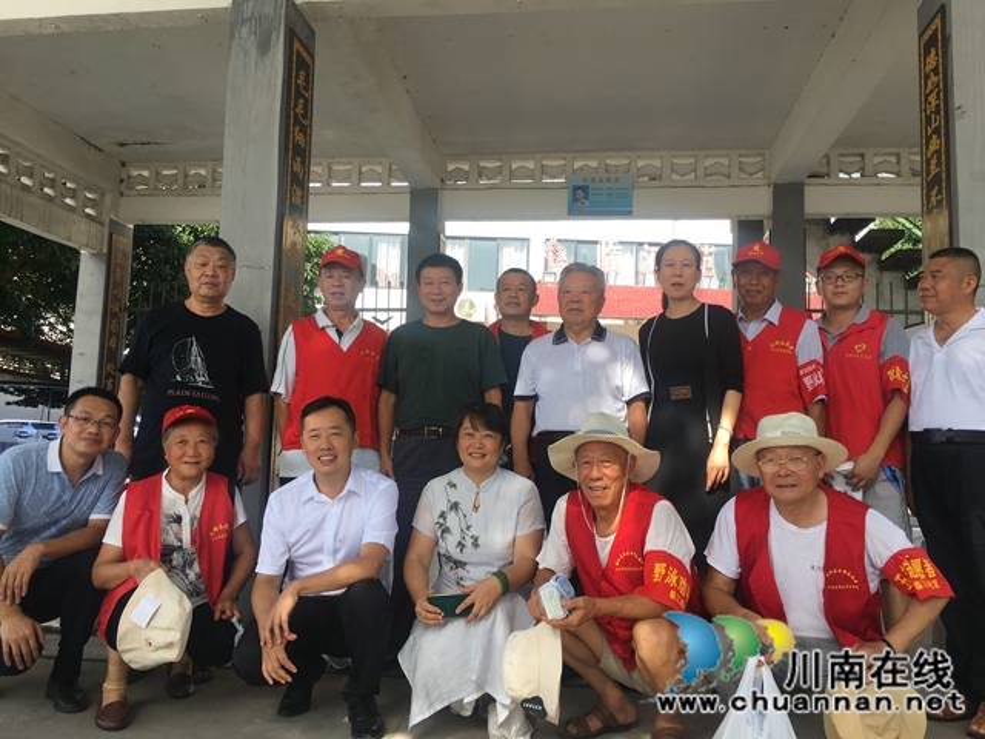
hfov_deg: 61.7
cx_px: 492
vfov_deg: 48.2
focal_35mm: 29
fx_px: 825
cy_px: 370
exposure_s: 1/379
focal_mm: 4.15
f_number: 2.2
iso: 25
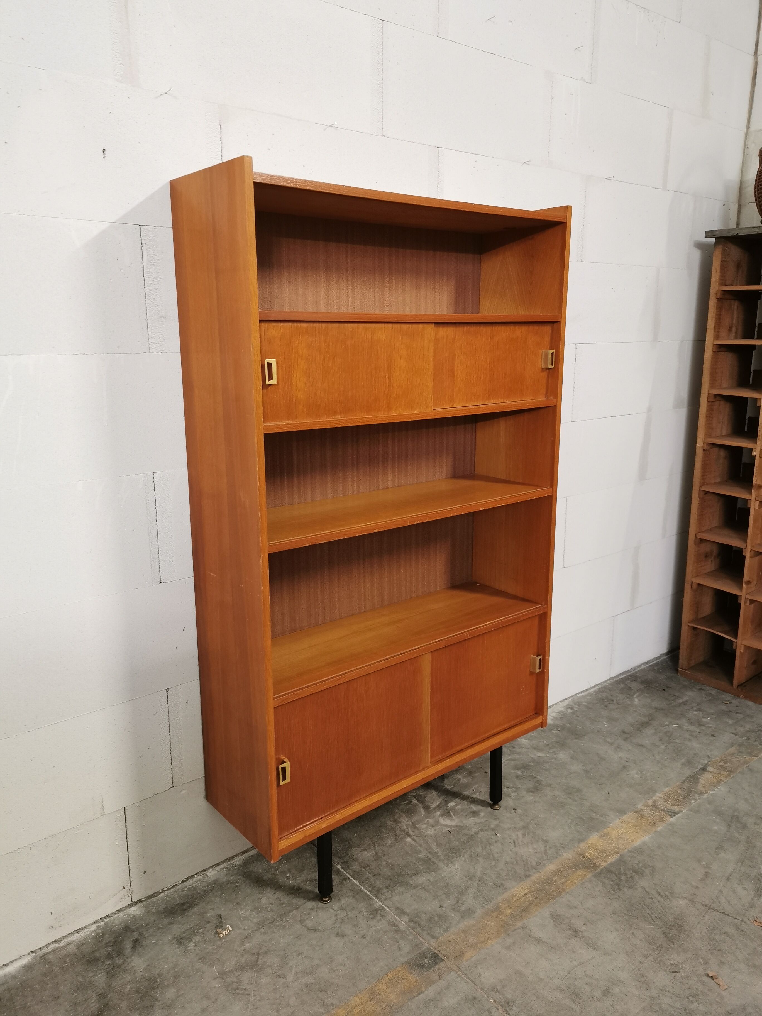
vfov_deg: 65.3
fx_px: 792
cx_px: 381
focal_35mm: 27
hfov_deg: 51.4
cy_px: 508
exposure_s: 1/33.3
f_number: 1.8
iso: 320
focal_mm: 5.58
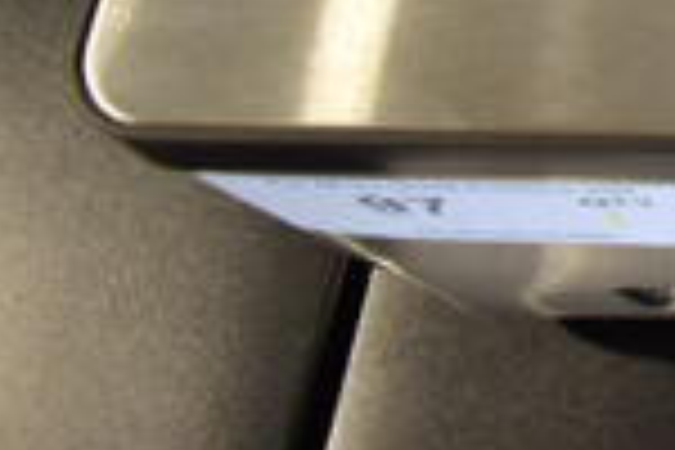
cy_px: -418
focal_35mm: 110
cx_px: 1364
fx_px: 2062
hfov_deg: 15.0
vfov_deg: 11.4
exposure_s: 1/30
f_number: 3.5
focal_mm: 18
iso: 720
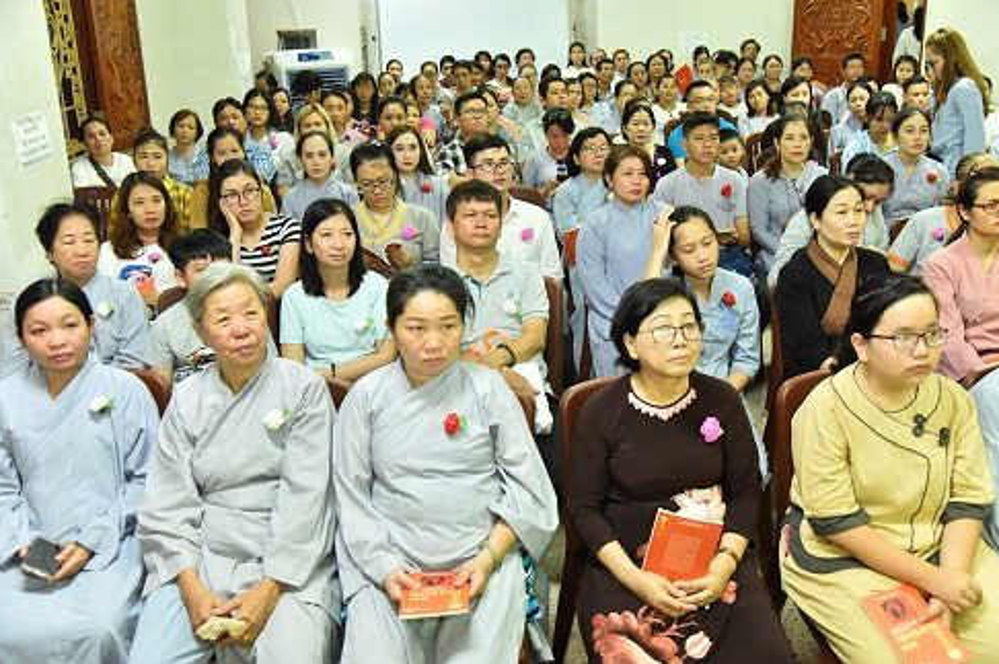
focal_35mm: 35
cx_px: 510
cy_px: 324
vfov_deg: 37.8
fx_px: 970
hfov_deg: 54.5
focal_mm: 34
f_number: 4
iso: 4000
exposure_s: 1/60
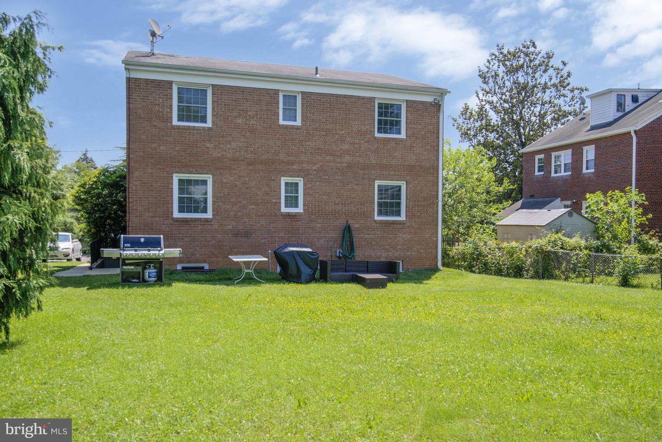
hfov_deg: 61.9
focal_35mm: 30
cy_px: 221
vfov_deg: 43.6
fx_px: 552
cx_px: 331
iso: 800
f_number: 8
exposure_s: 1/1250
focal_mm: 30
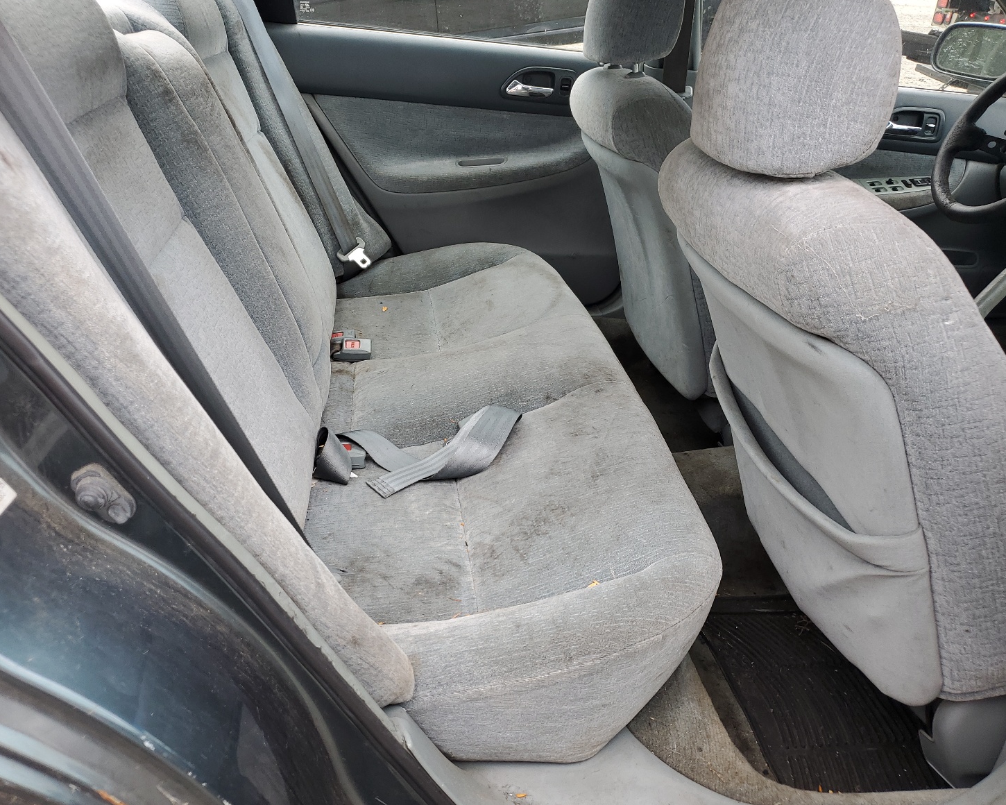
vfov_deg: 51.5
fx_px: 834
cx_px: 473
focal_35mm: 28
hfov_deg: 62.2
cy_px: 411
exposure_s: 1/149
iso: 50
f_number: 1.5
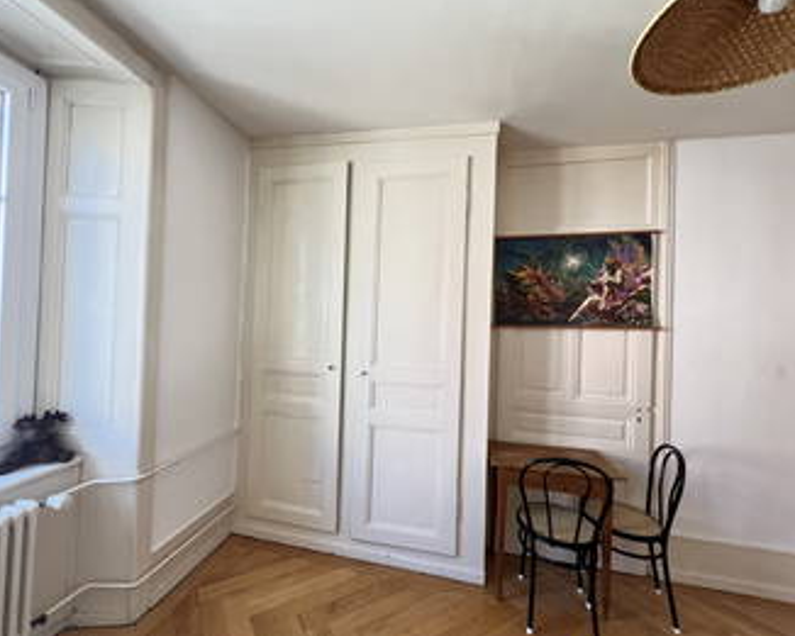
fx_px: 330
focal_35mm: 14
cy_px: 319
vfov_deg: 88.0
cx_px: 380
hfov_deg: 100.6
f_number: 1.8
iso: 250
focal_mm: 1.57
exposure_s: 1/82
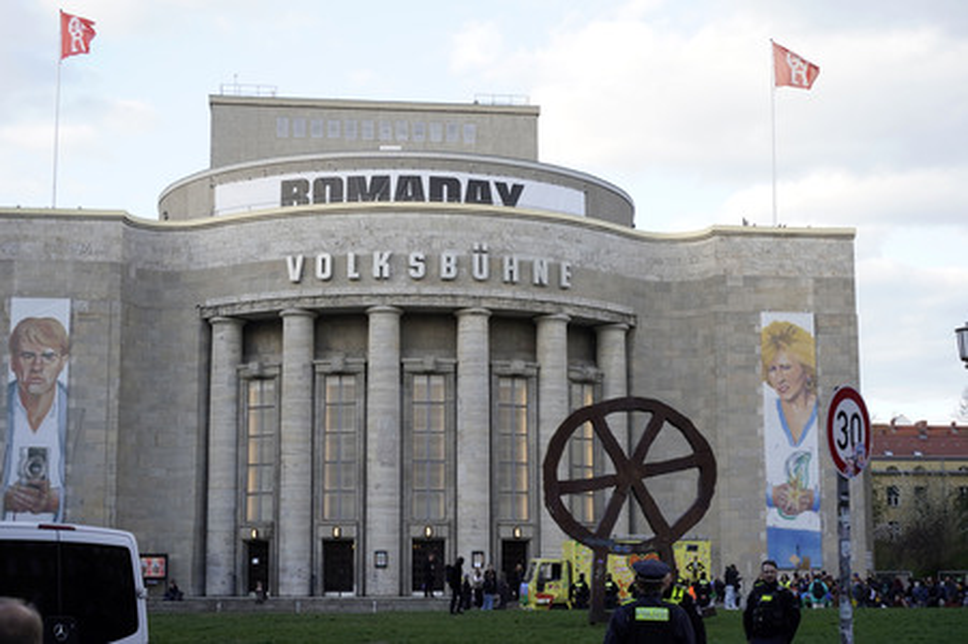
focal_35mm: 56
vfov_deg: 24.2
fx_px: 1505
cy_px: 322
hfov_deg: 35.7
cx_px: 484
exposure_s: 1/250
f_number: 5.6
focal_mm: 56
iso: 320
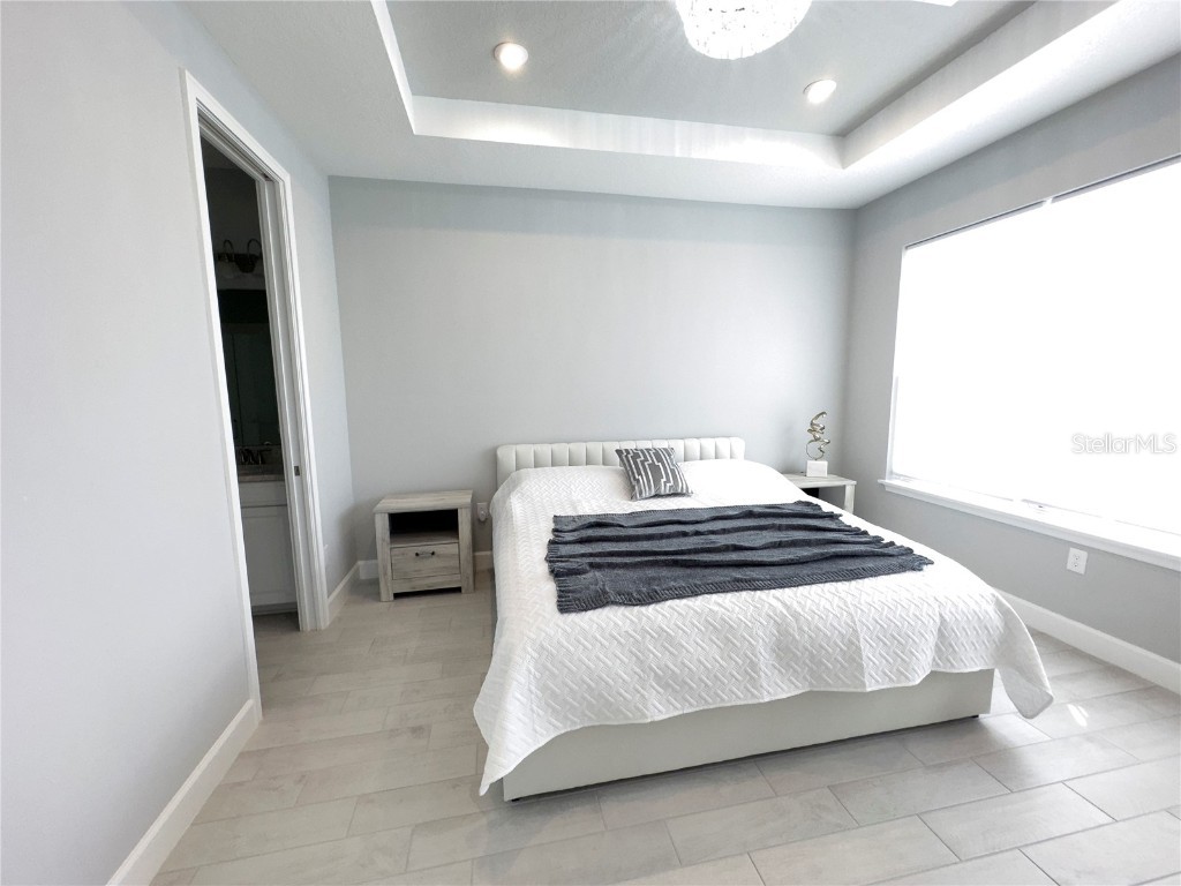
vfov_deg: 85.7
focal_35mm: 14
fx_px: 478
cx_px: 590
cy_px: 443
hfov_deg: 102.1
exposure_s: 1/120
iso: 125
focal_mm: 2.22
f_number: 2.2
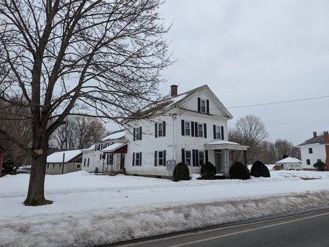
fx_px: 228
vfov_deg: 56.9
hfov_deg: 71.5
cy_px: 124
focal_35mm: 24
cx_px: 164
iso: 24
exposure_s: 1/686
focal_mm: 6.9
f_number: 1.68
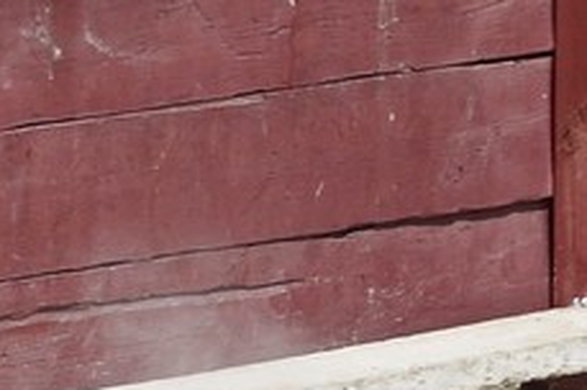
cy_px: 216
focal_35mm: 1084
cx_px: -1441
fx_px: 17650
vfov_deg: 1.3
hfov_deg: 1.9
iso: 200
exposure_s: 1/1000
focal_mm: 155
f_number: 8
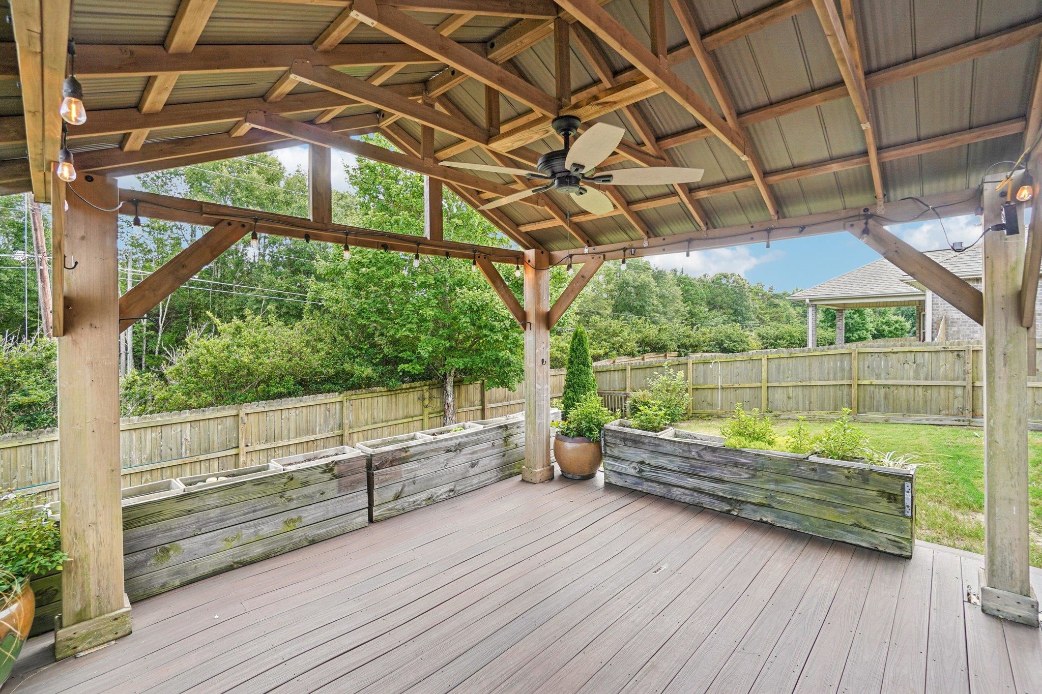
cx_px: 521
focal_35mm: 15
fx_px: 434
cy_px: 347
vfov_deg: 77.3
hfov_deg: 100.4
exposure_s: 1/30
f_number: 8
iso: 160
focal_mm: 10
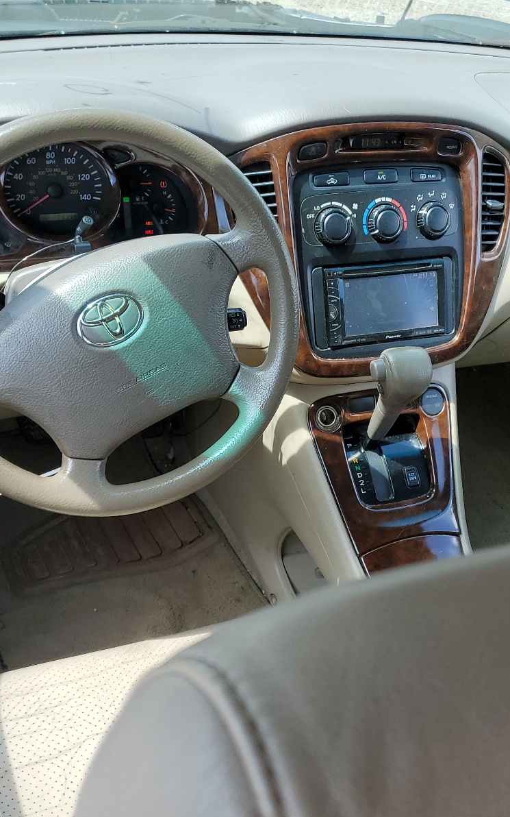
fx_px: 823
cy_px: 411
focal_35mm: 37
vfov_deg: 52.7
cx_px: 285
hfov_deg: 34.4
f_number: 1.5
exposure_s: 1/370
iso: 50
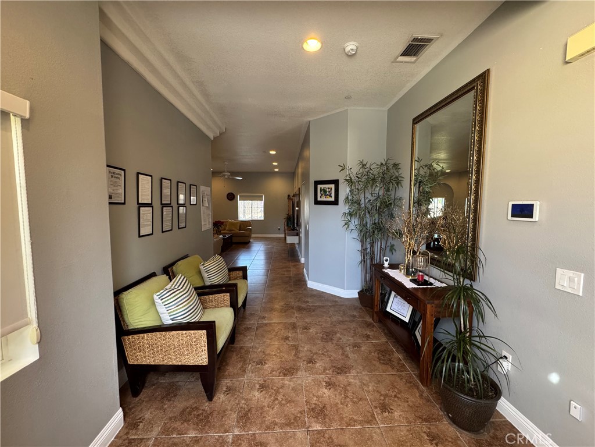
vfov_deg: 85.7
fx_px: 241
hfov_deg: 102.1
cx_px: 298
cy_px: 224
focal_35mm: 14
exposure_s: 1/120
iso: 320
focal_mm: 2.22
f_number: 2.2
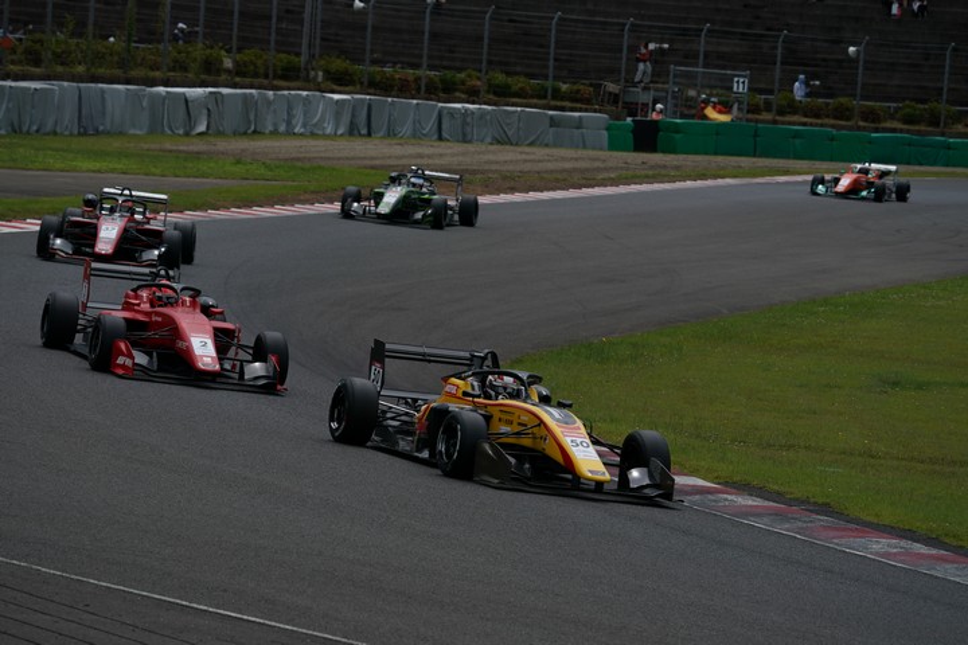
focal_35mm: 200
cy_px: 322
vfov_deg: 6.9
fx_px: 5377
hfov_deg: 10.3
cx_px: 484
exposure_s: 1/1000
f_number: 9
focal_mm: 200
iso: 200
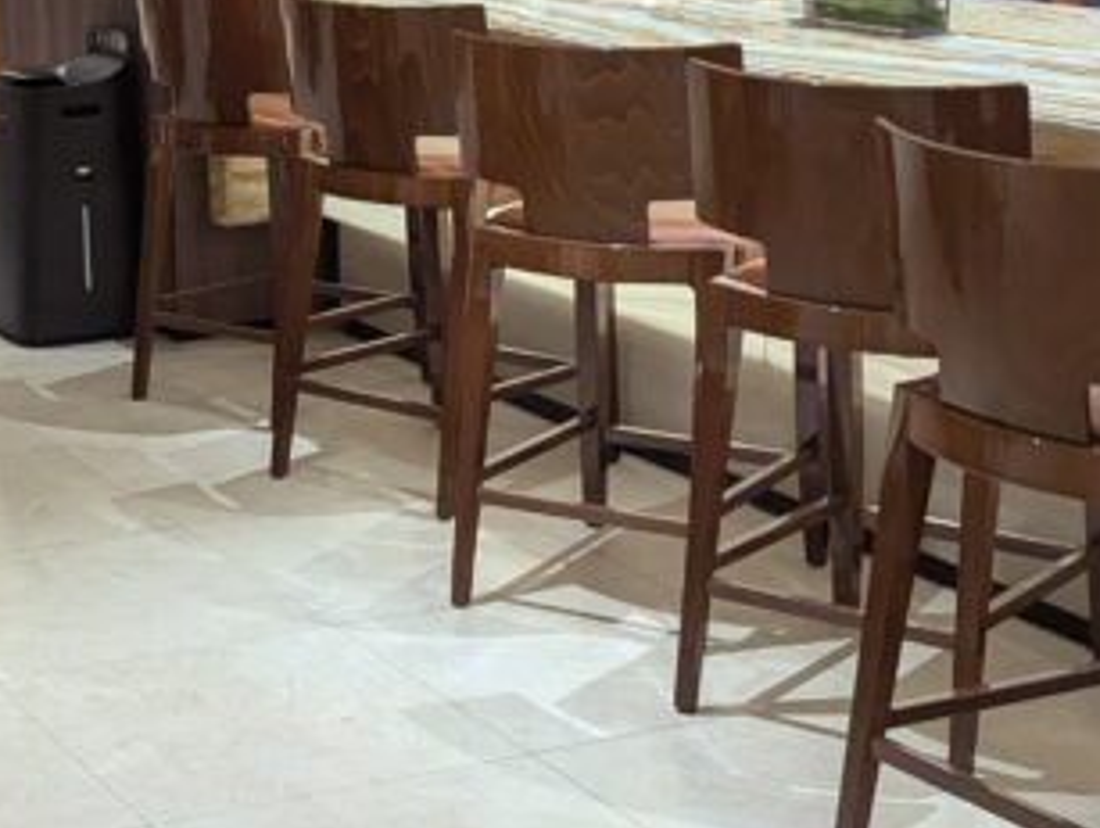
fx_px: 2545
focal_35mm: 80
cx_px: 25
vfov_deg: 18.2
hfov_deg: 23.5
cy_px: 91
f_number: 1.85
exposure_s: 1/355
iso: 1080
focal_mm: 6.81
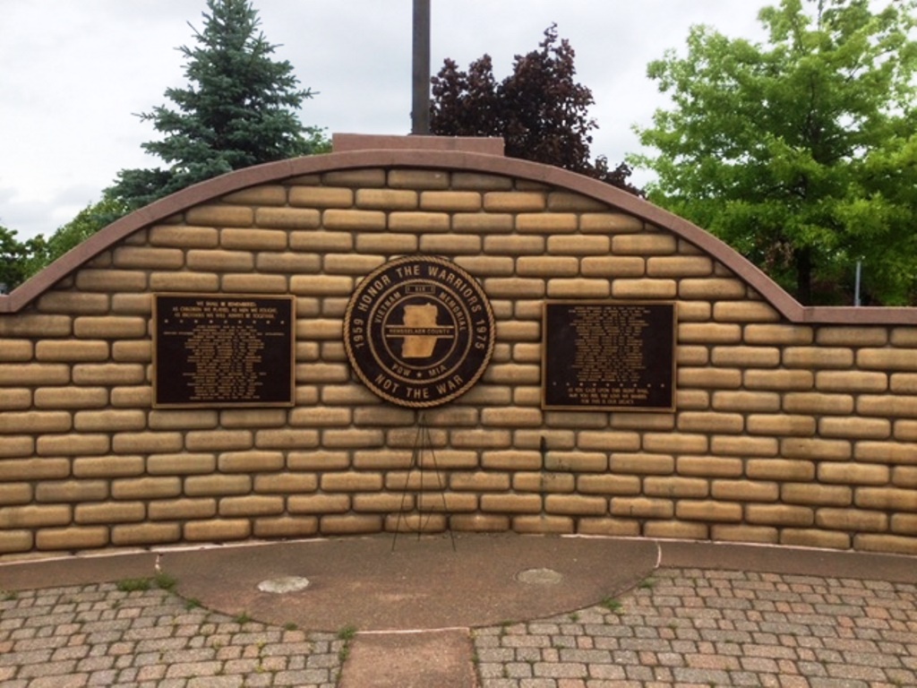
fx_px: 821
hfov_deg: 58.4
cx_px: 458
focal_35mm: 31
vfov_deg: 45.4
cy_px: 344
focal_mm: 3.3
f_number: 2.4
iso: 25
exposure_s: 1/1018
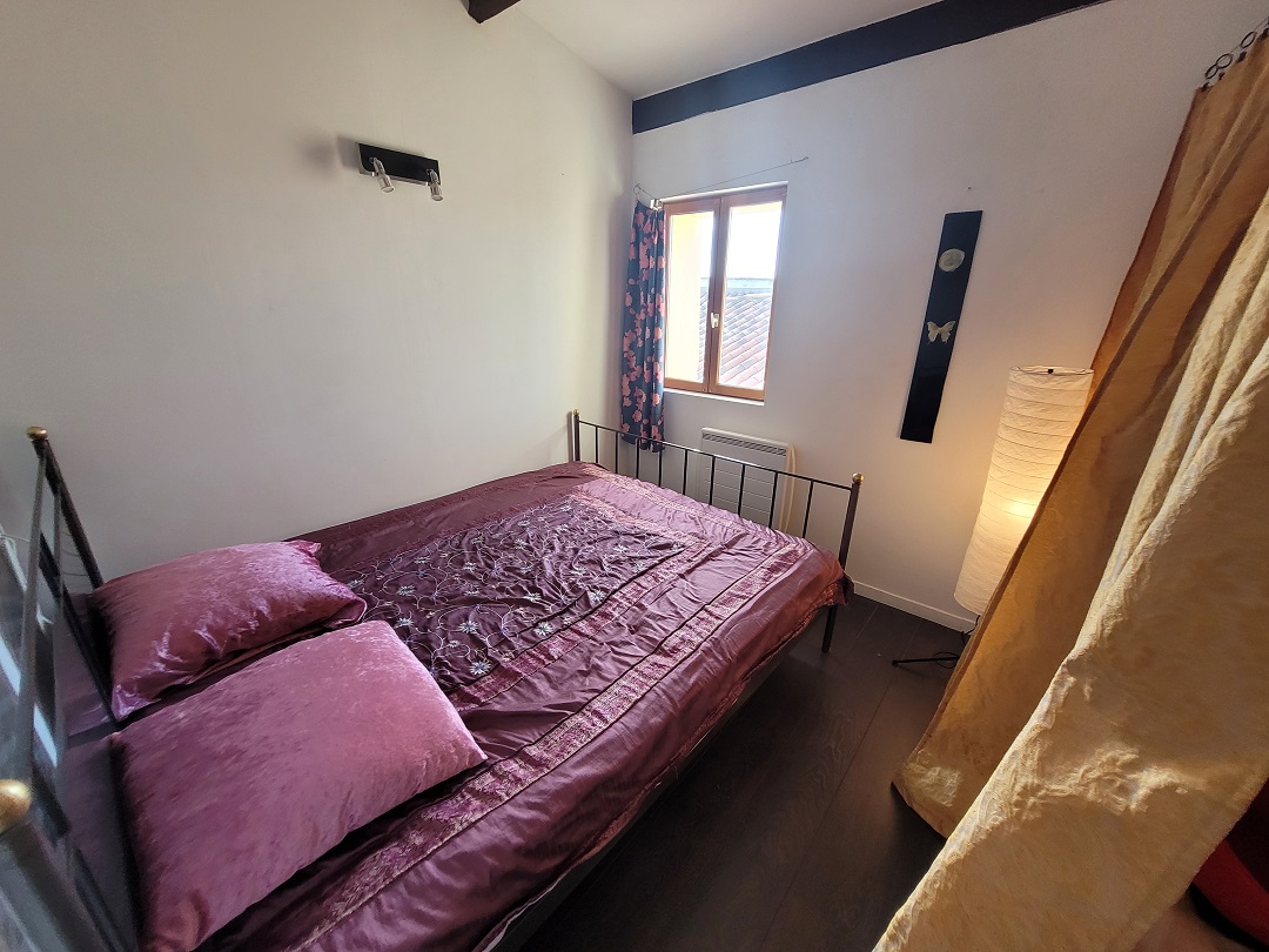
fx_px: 477
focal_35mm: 13
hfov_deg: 106.2
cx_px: 634
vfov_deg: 89.9
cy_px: 476
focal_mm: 1.74
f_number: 2.2
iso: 100
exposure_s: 1/50
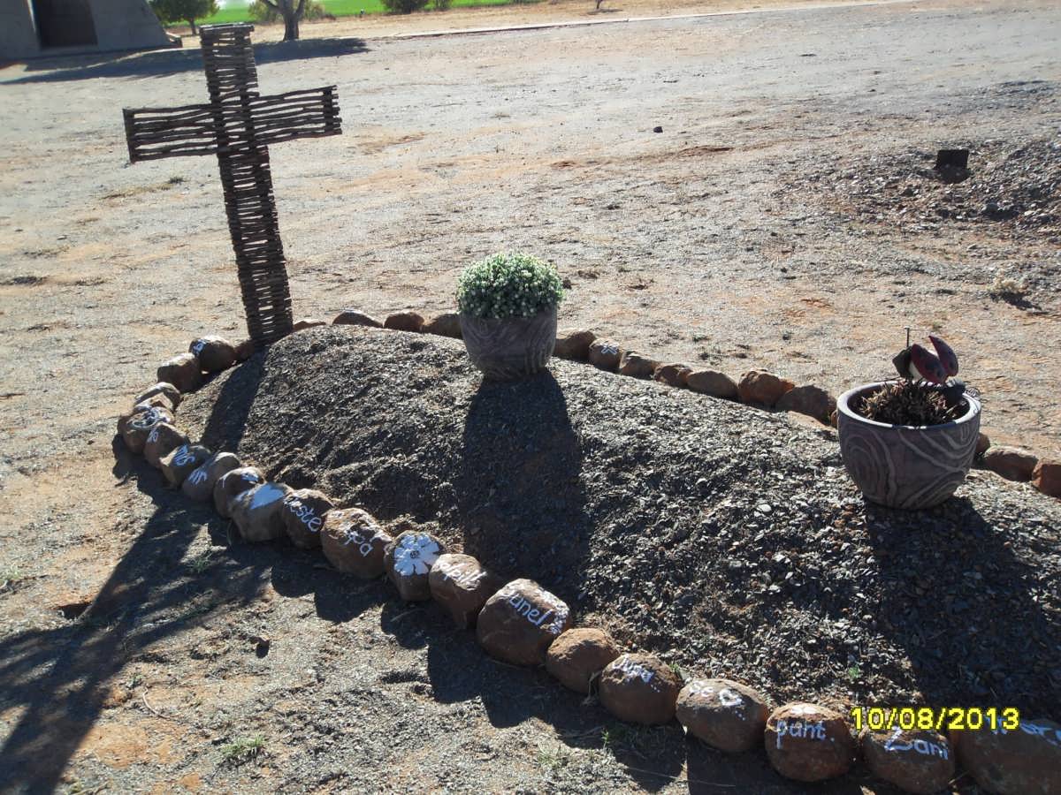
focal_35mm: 35
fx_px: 1073
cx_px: 530
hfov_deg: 52.6
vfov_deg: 40.7
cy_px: 398
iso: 80
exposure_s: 1/125
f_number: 8.2
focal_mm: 6.3
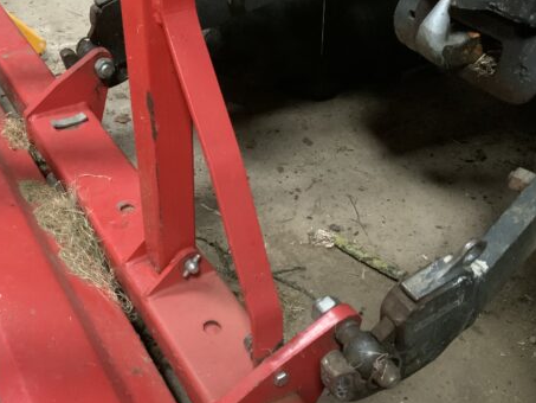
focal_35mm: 41
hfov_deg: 45.1
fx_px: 635
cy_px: 263
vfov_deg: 34.9
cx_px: 179
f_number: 1.8
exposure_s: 1/30
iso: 500
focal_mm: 3
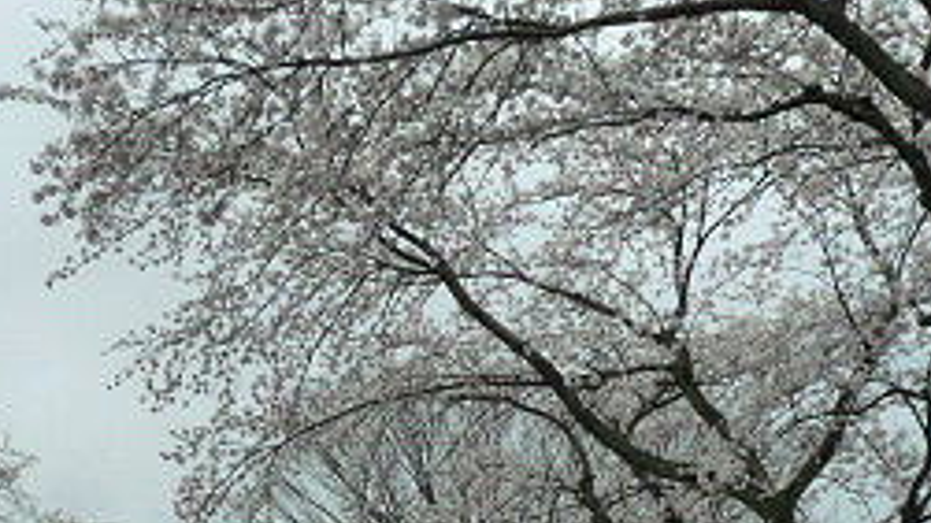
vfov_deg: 18.9
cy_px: 503
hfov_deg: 33.7
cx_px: 369
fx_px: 1530
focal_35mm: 62
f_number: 4
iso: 160
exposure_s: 1/250
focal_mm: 4.8
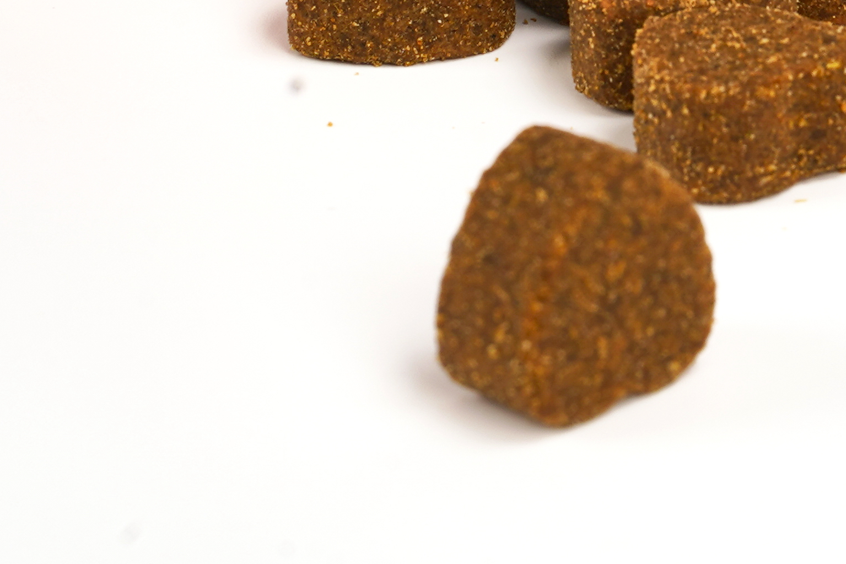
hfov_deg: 11.8
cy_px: -400
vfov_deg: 7.8
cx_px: 887
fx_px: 4041
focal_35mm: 172
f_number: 16
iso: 100
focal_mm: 44
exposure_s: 1/80
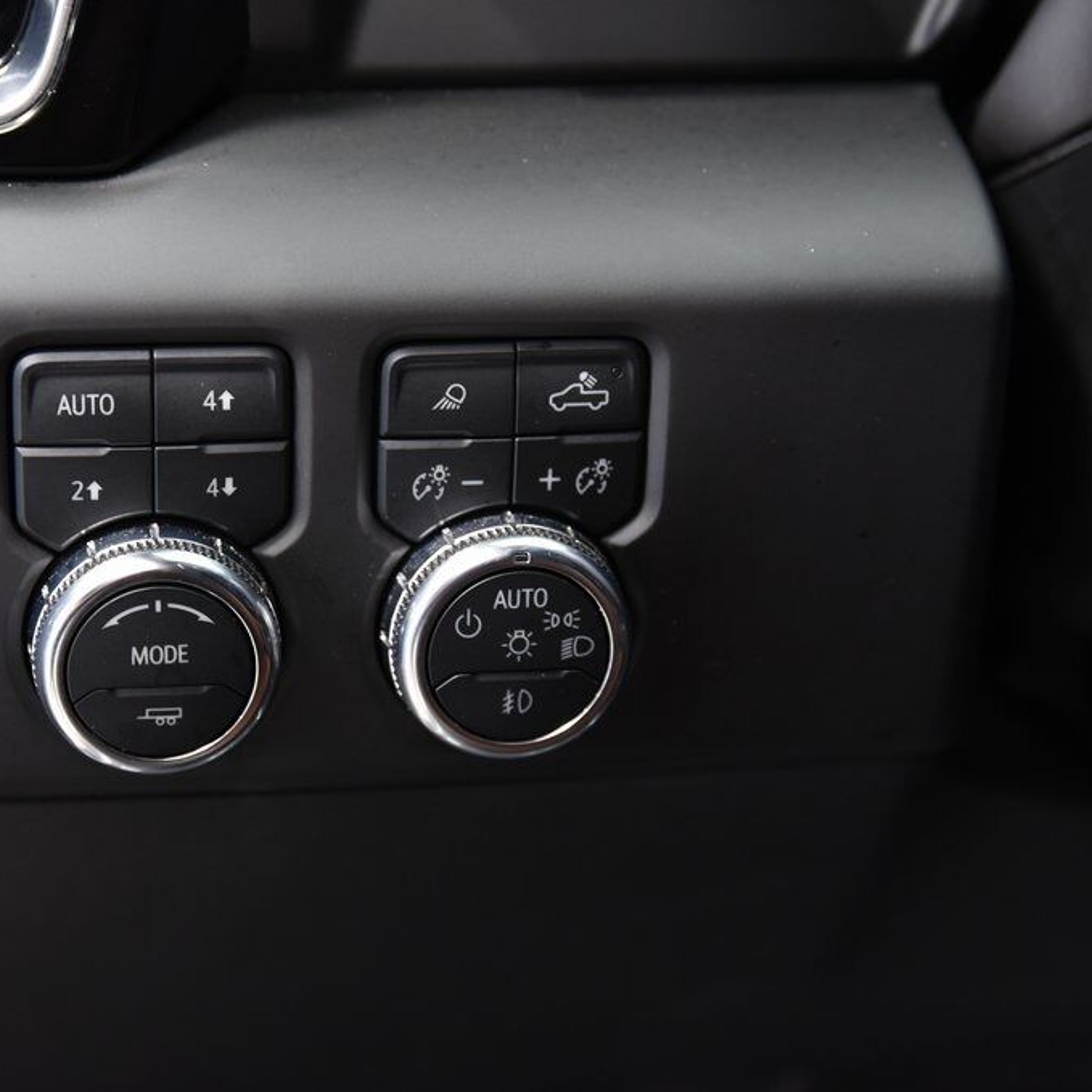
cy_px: 545
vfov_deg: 22.5
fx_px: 2748
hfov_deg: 22.3
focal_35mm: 77
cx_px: 325
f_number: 4
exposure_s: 1/13
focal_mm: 60
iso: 1600
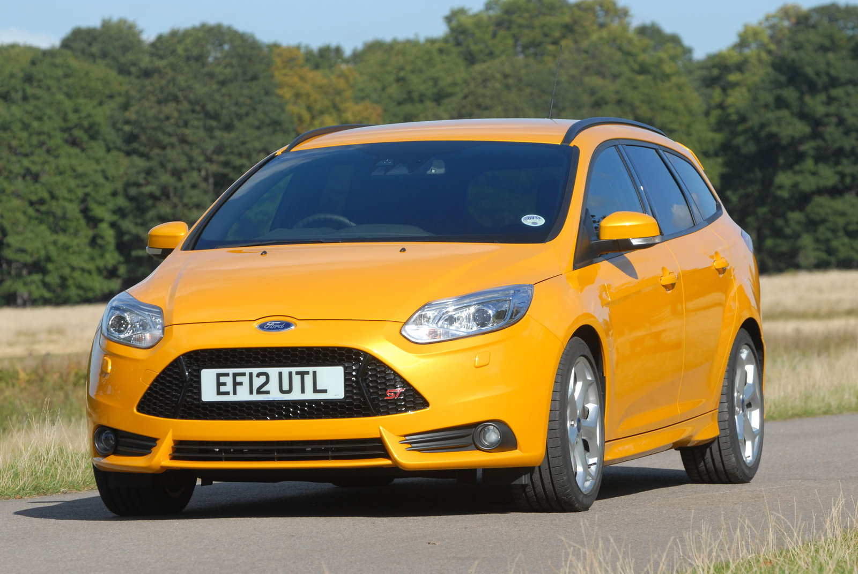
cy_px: 287
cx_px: 429
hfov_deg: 9.5
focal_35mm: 218
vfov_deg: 6.3
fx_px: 5188
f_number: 6.3
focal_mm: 145
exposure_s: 1/500
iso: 200
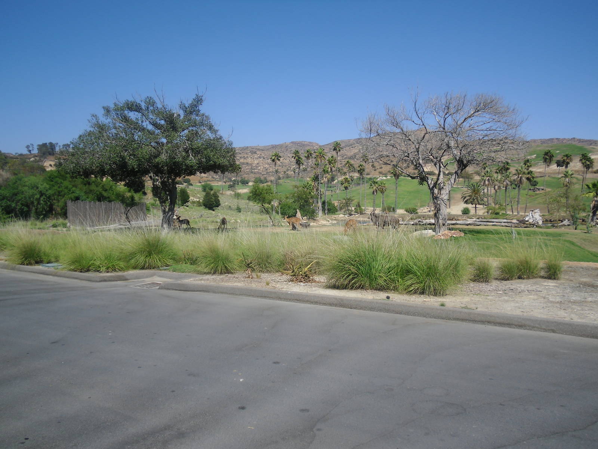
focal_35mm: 32
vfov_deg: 44.2
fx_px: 553
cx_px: 299
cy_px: 224
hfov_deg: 56.8
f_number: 8.8
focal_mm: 5.8
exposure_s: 1/100
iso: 64
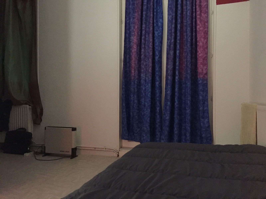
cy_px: 100
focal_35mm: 29
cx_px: 133
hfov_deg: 61.7
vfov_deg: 48.2
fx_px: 223
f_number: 2.2
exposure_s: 1/17
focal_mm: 4.15
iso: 1000
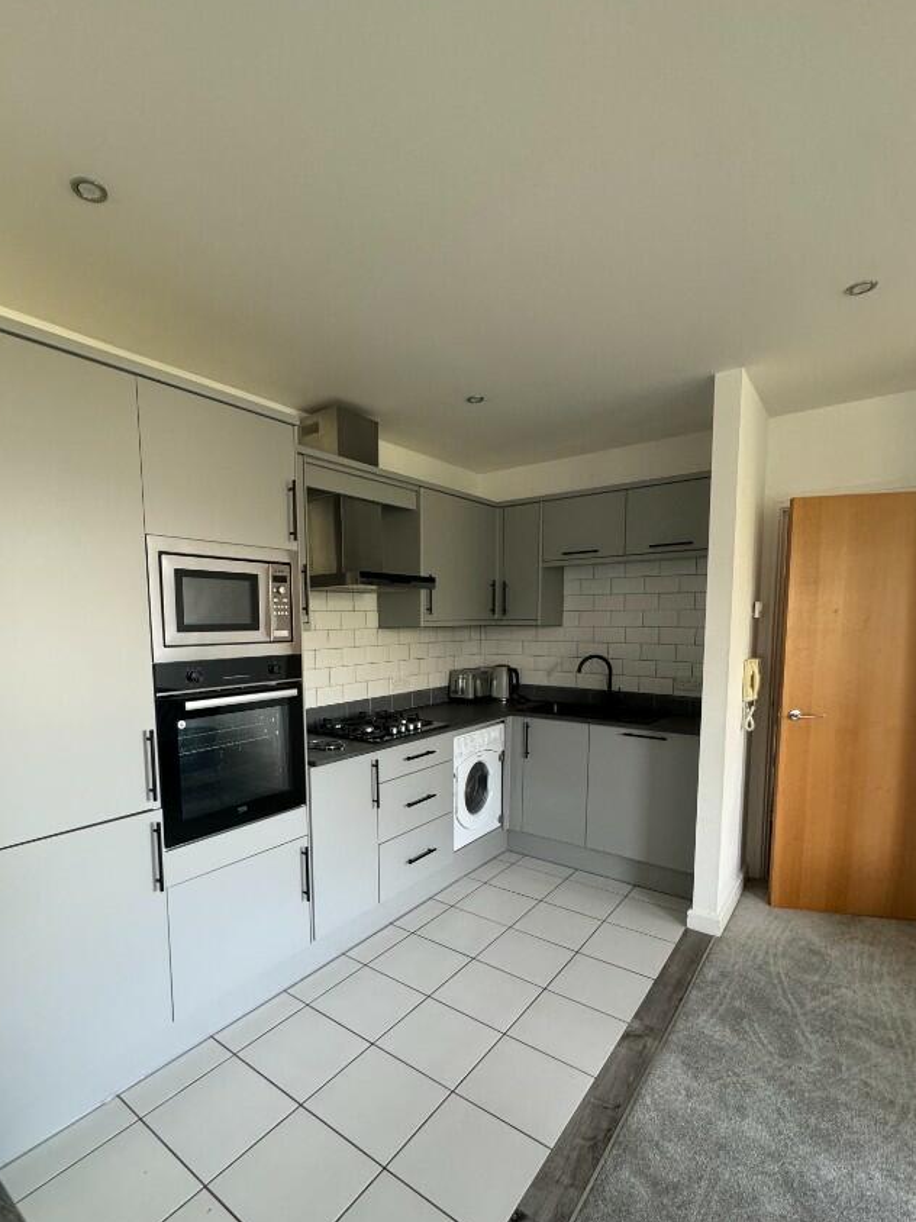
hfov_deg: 74.3
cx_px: 394
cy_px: 683
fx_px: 600
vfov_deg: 90.6
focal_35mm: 17
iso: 320
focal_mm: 2.22
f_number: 2.2
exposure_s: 1/92
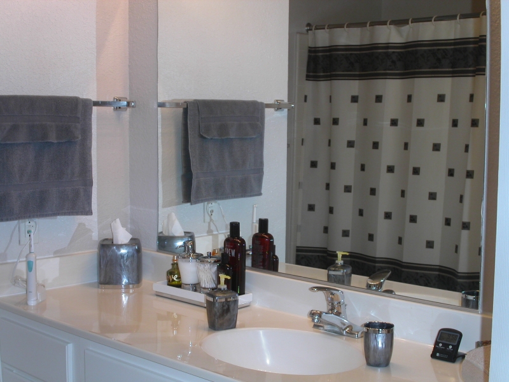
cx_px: 254
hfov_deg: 34.9
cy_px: 191
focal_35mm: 55
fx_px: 809
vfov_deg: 26.6
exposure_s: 1/45
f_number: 3.5
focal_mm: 11.3
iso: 100
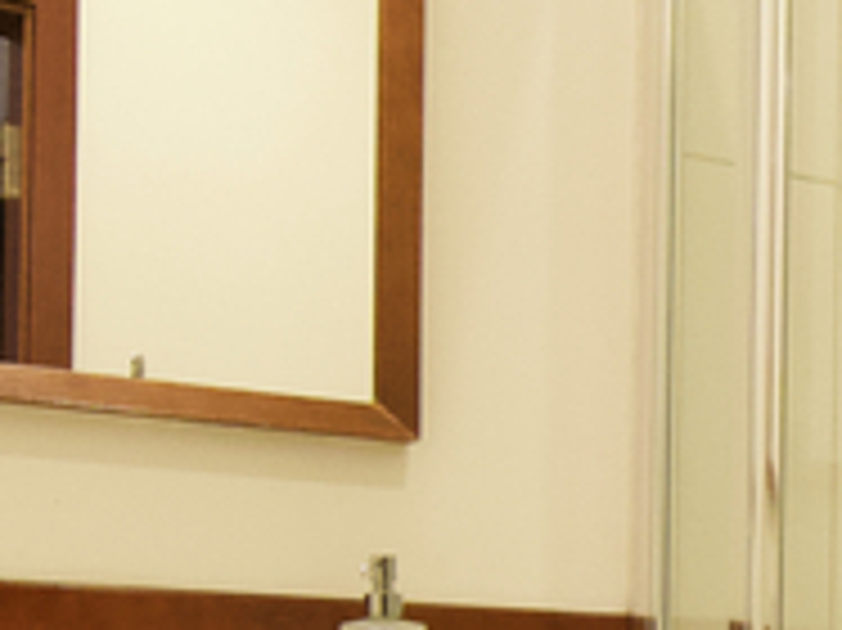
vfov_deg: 17.8
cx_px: 1004
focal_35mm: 79
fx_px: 1920
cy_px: 740
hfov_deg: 22.8
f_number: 5
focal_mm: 10
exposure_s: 1/20
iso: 1600
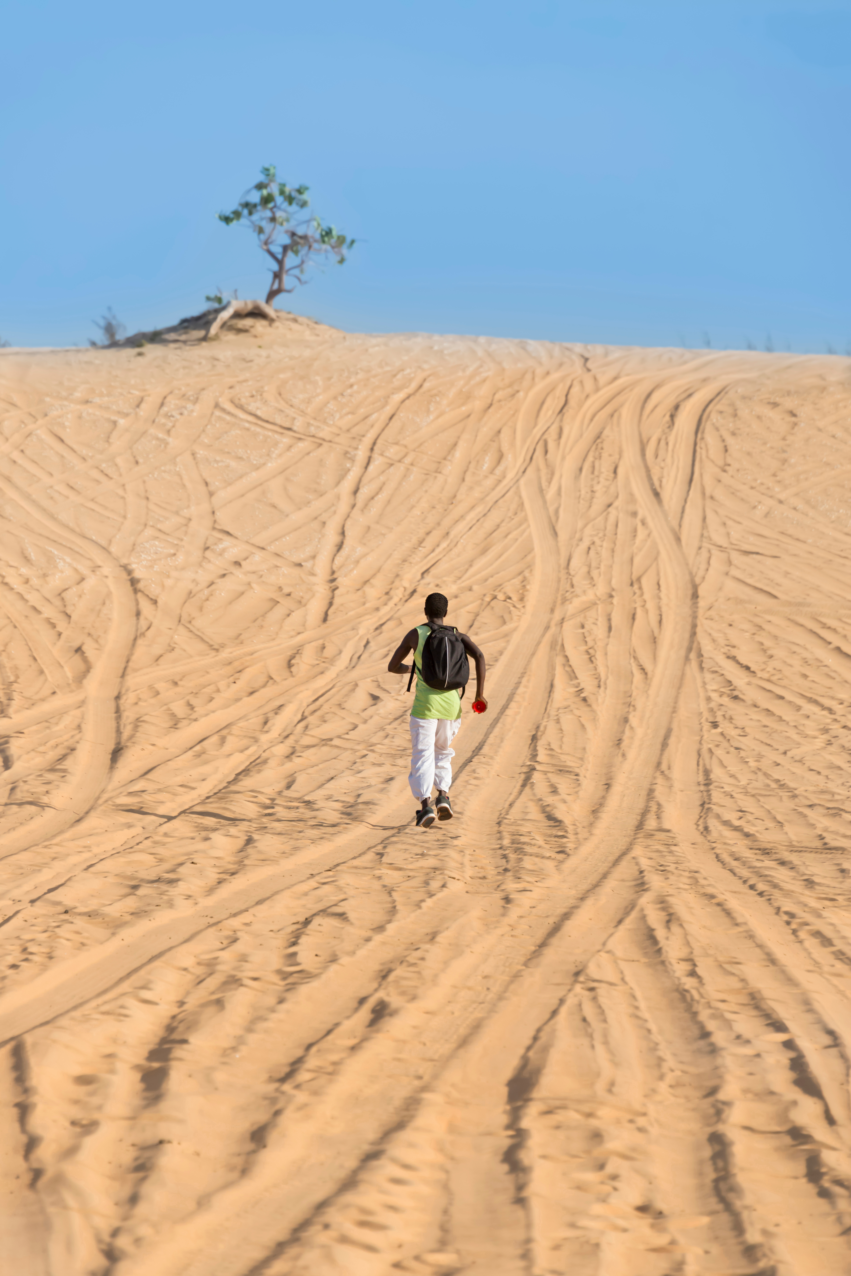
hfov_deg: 6.0
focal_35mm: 230
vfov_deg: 8.9
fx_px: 8149
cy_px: 638
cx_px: 426
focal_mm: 230
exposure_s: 1/1000
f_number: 8
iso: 100
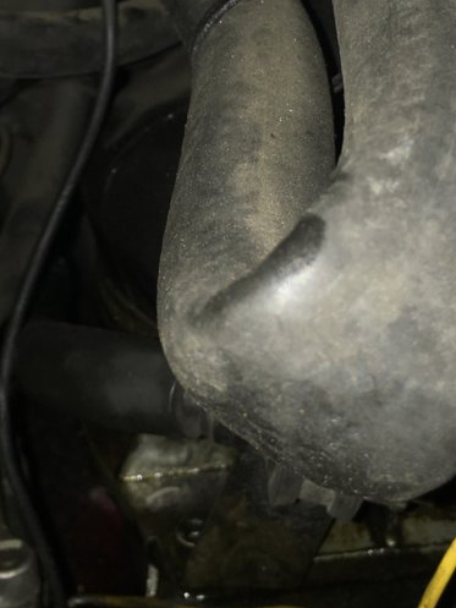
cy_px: 164
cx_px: 276
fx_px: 1229
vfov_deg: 27.4
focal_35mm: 70
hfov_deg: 21.0
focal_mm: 4.15
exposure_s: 1/30
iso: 25
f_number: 2.2
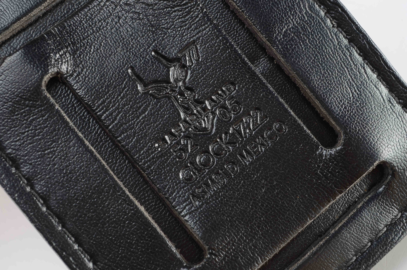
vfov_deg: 19.6
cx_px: 204
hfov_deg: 29.3
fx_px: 778
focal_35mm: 69
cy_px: 135
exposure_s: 1/80
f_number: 9
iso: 100
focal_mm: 46
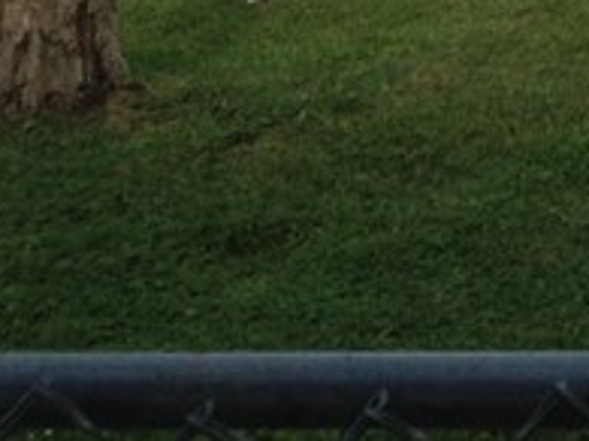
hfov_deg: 10.3
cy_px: -353
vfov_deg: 8.3
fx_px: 2942
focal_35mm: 173
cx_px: 1287
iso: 50
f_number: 2.4
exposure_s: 1/797
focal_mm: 4.12
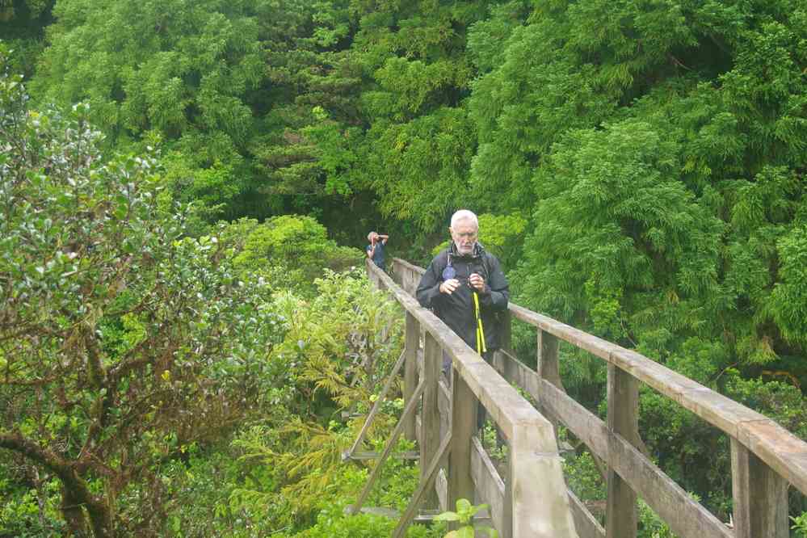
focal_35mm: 36
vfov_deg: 36.9
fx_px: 807
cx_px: 404
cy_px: 269
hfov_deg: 53.1
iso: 800
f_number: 5.6
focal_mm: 24
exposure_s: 1/50
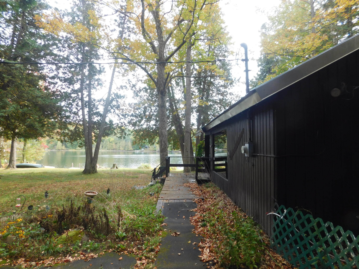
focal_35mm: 23
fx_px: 239
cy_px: 134
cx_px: 180
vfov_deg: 58.9
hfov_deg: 73.9
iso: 125
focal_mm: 4
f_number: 3
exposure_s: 1/80
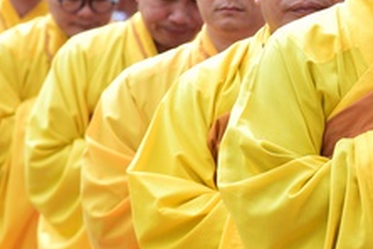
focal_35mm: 351
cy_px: -82
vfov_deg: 3.9
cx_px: 538
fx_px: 3636
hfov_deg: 5.8
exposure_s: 1/400
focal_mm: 120
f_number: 6.3
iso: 400
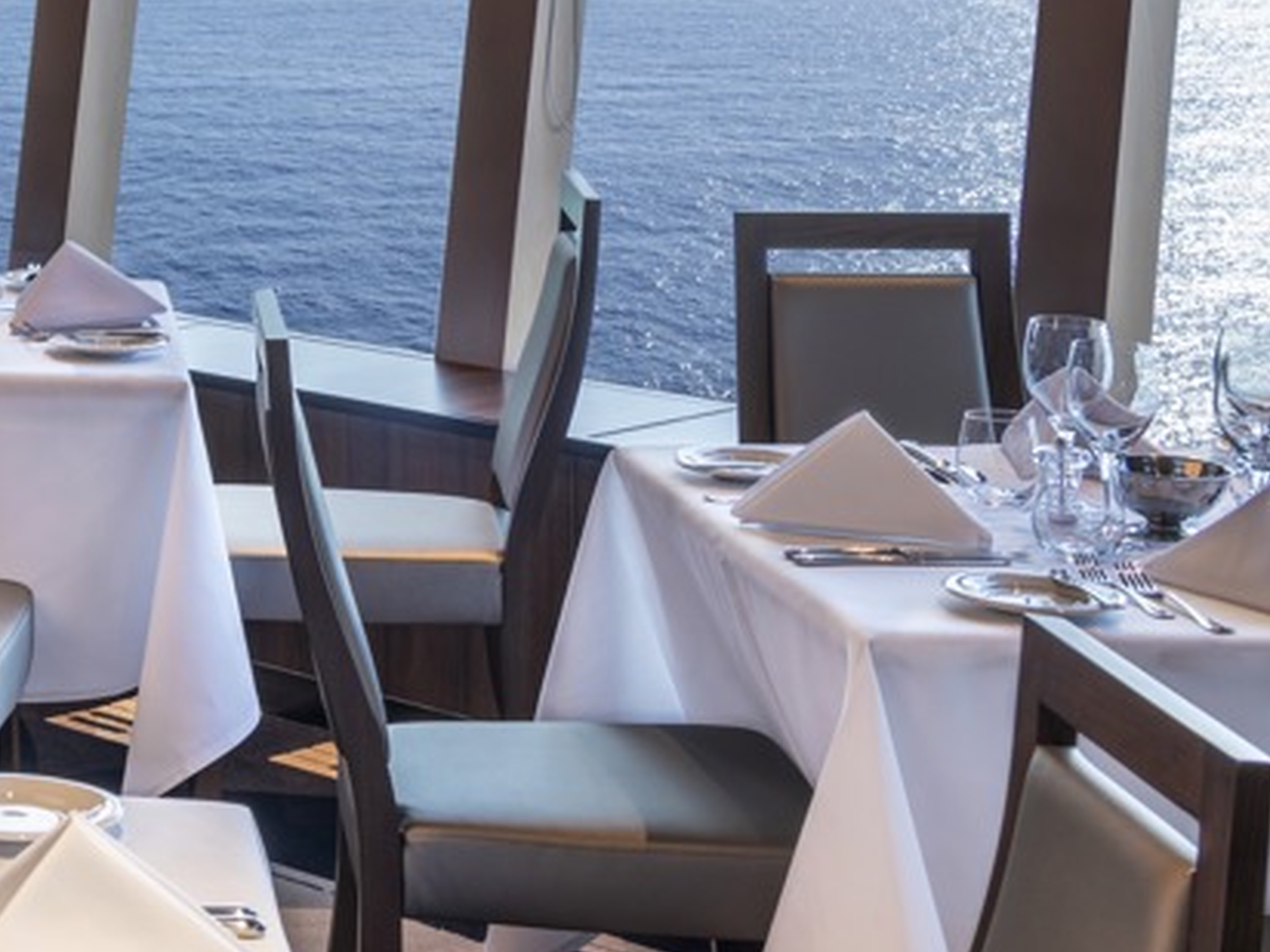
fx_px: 3595
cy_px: -154
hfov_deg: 18.6
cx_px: -379
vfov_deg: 14.7
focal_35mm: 98
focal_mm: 35
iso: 100
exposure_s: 1/10
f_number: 11
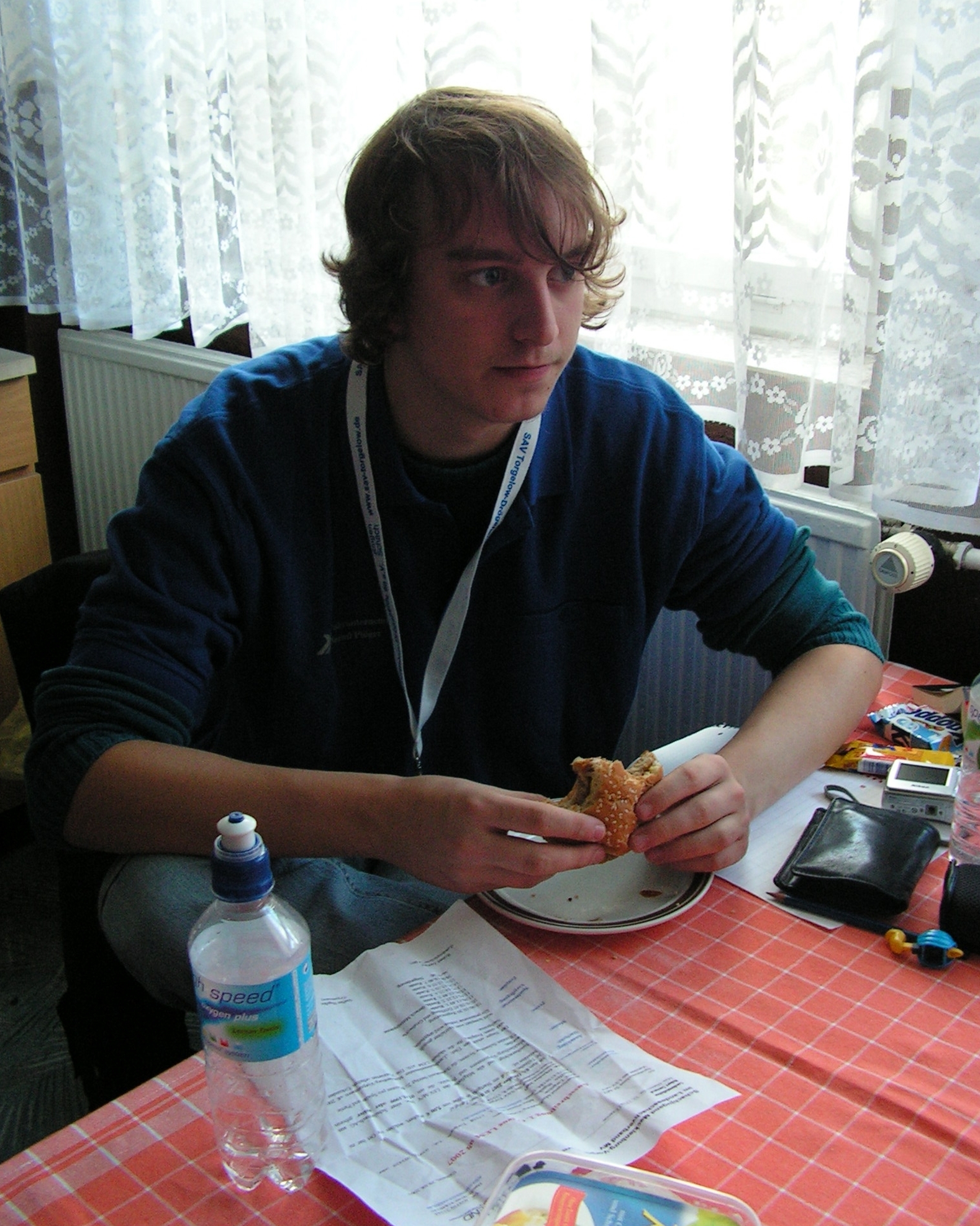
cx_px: 491
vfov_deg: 47.9
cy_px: 600
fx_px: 1378
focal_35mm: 38
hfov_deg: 39.2
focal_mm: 6
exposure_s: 1/40
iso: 160
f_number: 3.2
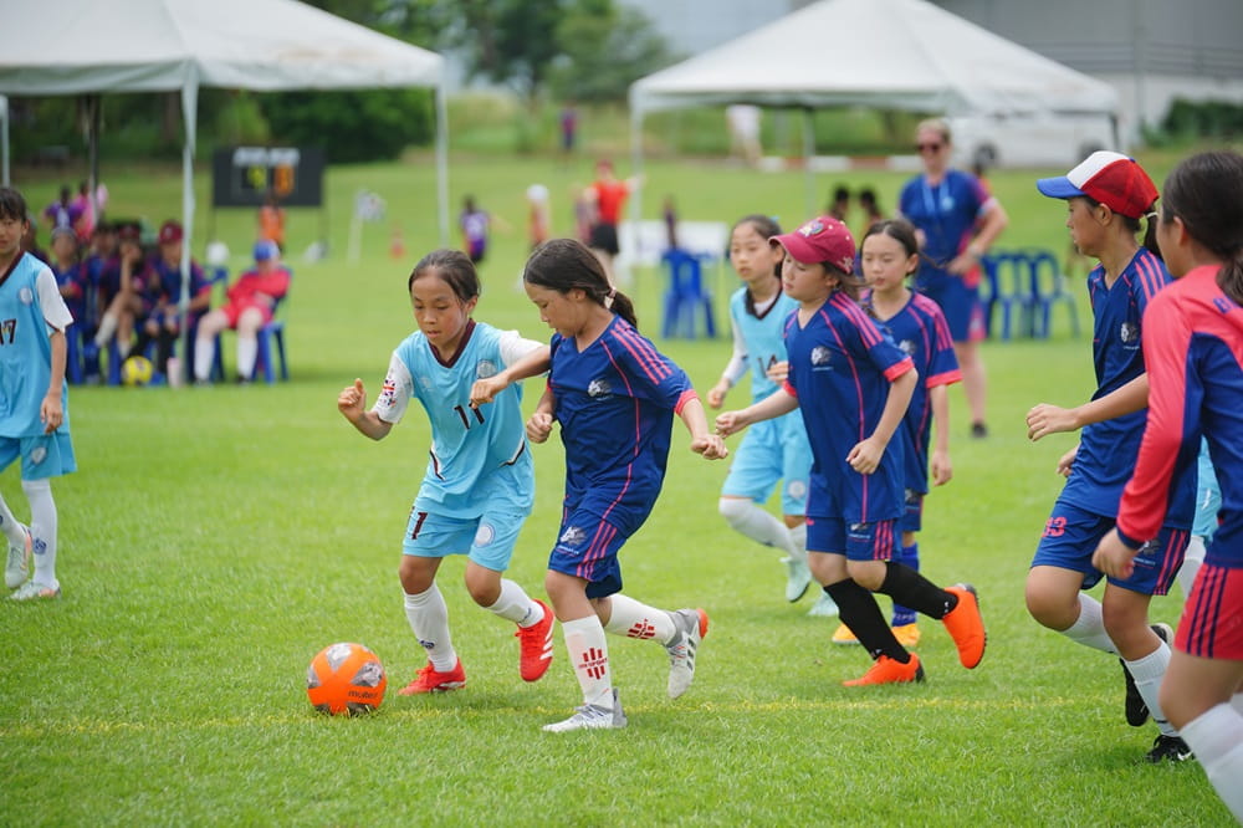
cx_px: 622
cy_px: 414
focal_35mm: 139
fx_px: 4798
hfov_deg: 14.8
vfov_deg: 9.9
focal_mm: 139
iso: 200
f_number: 2.8
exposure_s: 1/2500
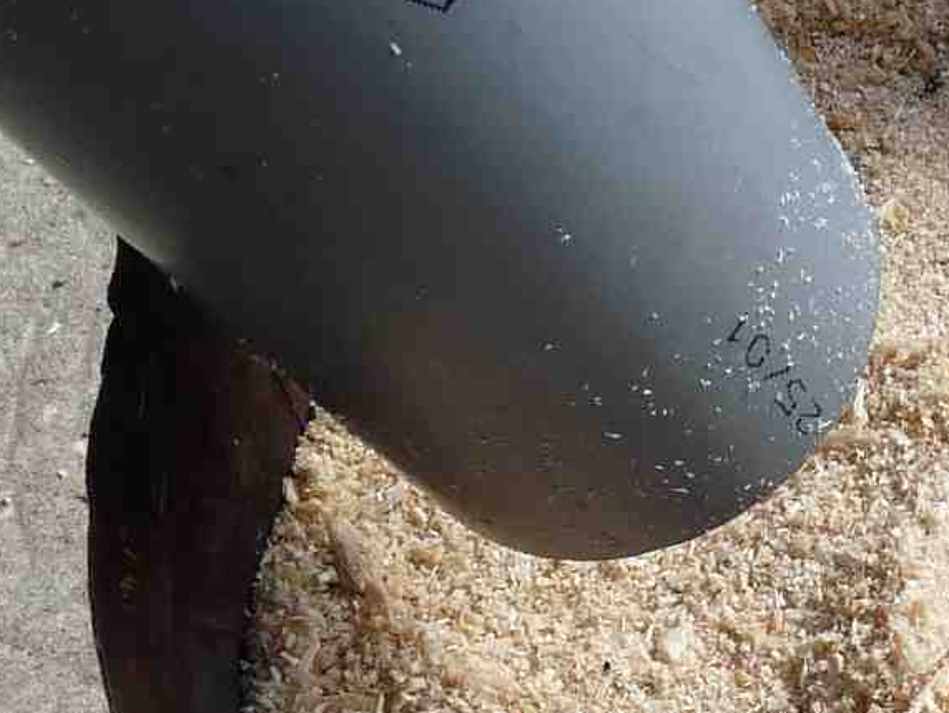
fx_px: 2688
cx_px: 1027
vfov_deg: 15.0
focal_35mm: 98
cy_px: 565
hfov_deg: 19.2
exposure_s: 1/200
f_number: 5
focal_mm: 4.8
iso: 100
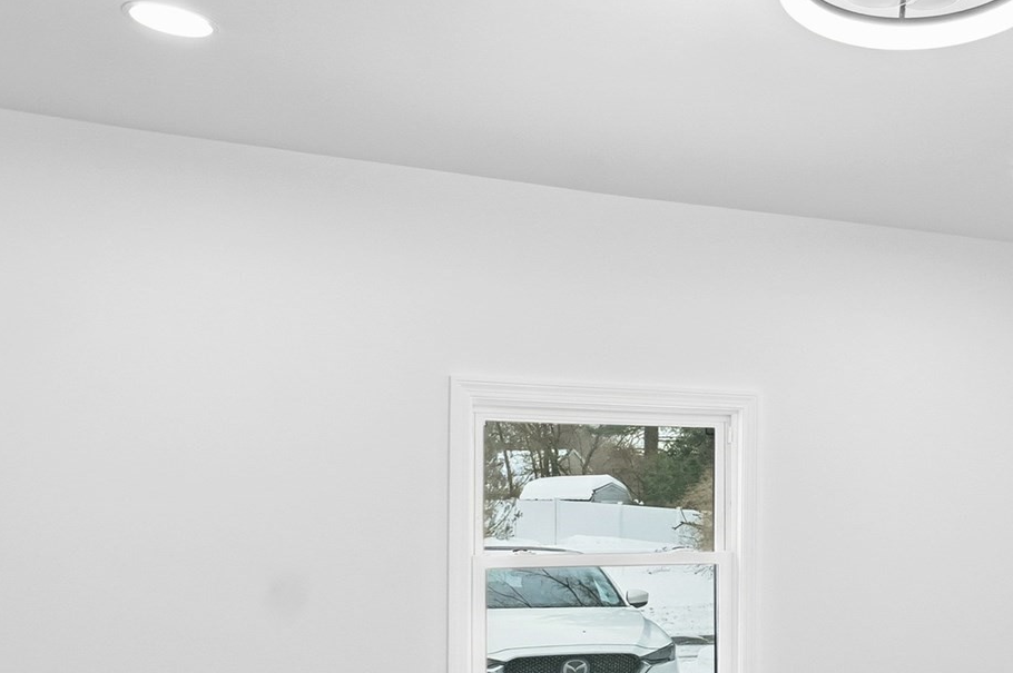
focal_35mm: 37
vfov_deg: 34.8
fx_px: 1044
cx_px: 790
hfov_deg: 49.2
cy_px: 522
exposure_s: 1/500
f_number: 7.1
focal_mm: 11
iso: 800
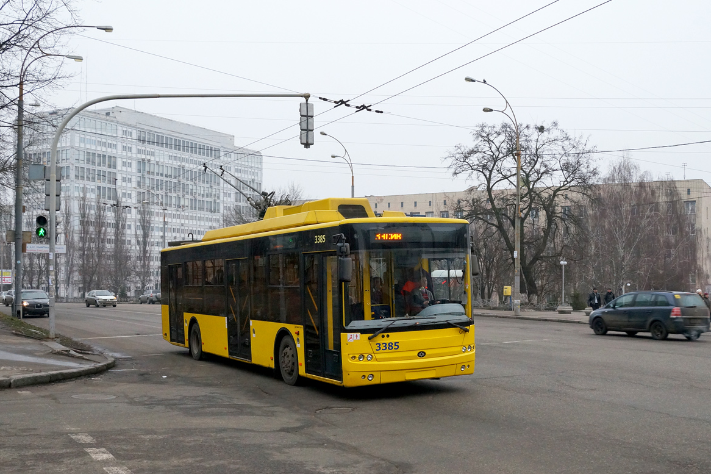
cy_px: 233
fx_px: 731
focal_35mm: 37
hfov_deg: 51.9
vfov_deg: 35.9
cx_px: 355
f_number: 8
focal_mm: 24
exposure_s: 1/250
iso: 800
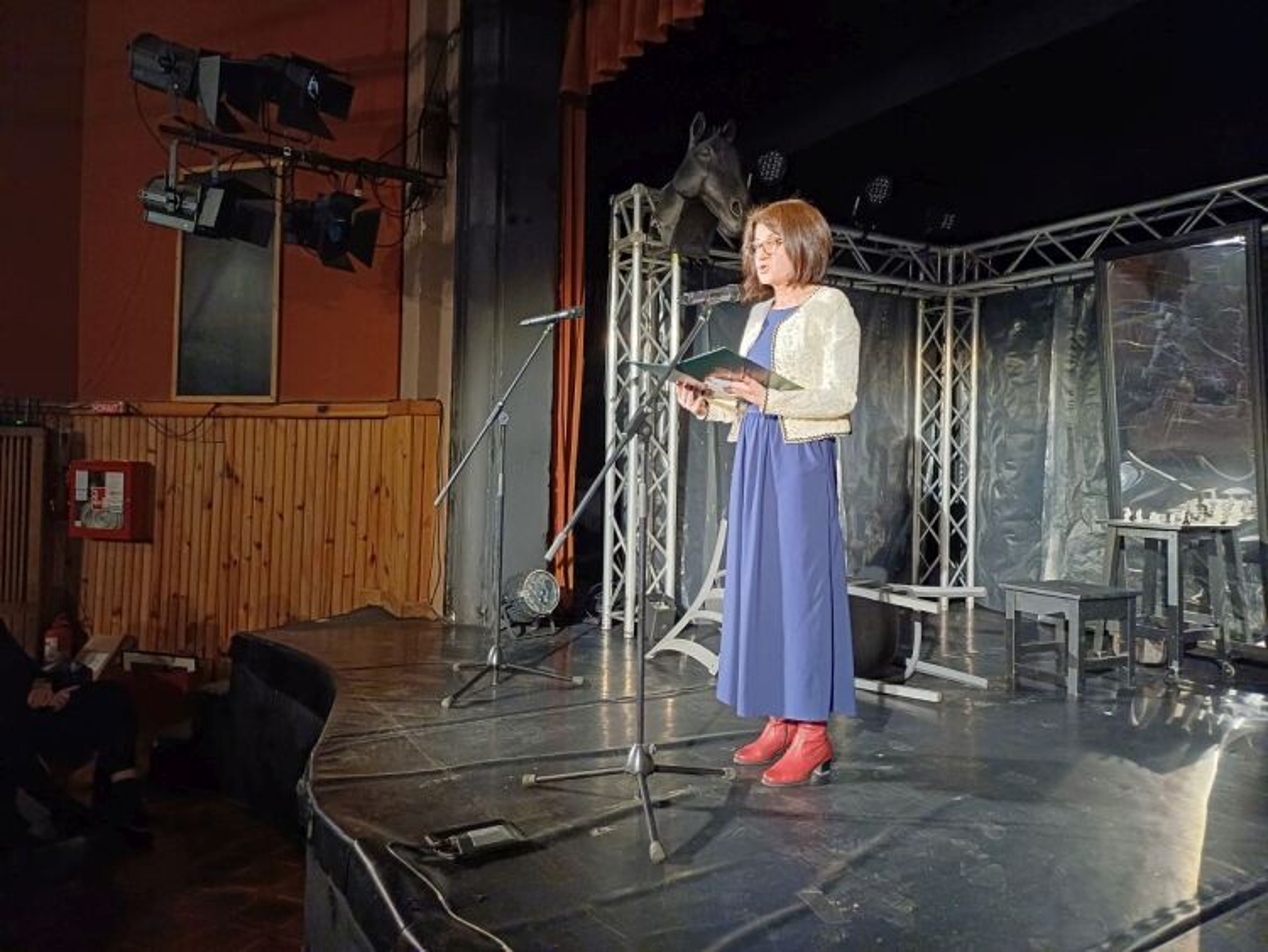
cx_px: 634
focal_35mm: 25
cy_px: 476
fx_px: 916
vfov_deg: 54.9
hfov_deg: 69.4
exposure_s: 1/20
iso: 800
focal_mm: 4.65
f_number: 1.8
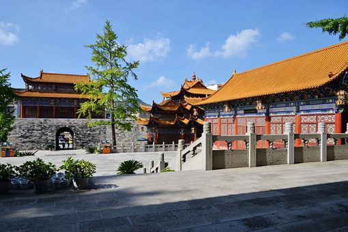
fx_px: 232
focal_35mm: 24
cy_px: 116
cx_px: 174
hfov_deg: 73.7
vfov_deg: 53.1
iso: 100
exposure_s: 1/320
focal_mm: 16
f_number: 8
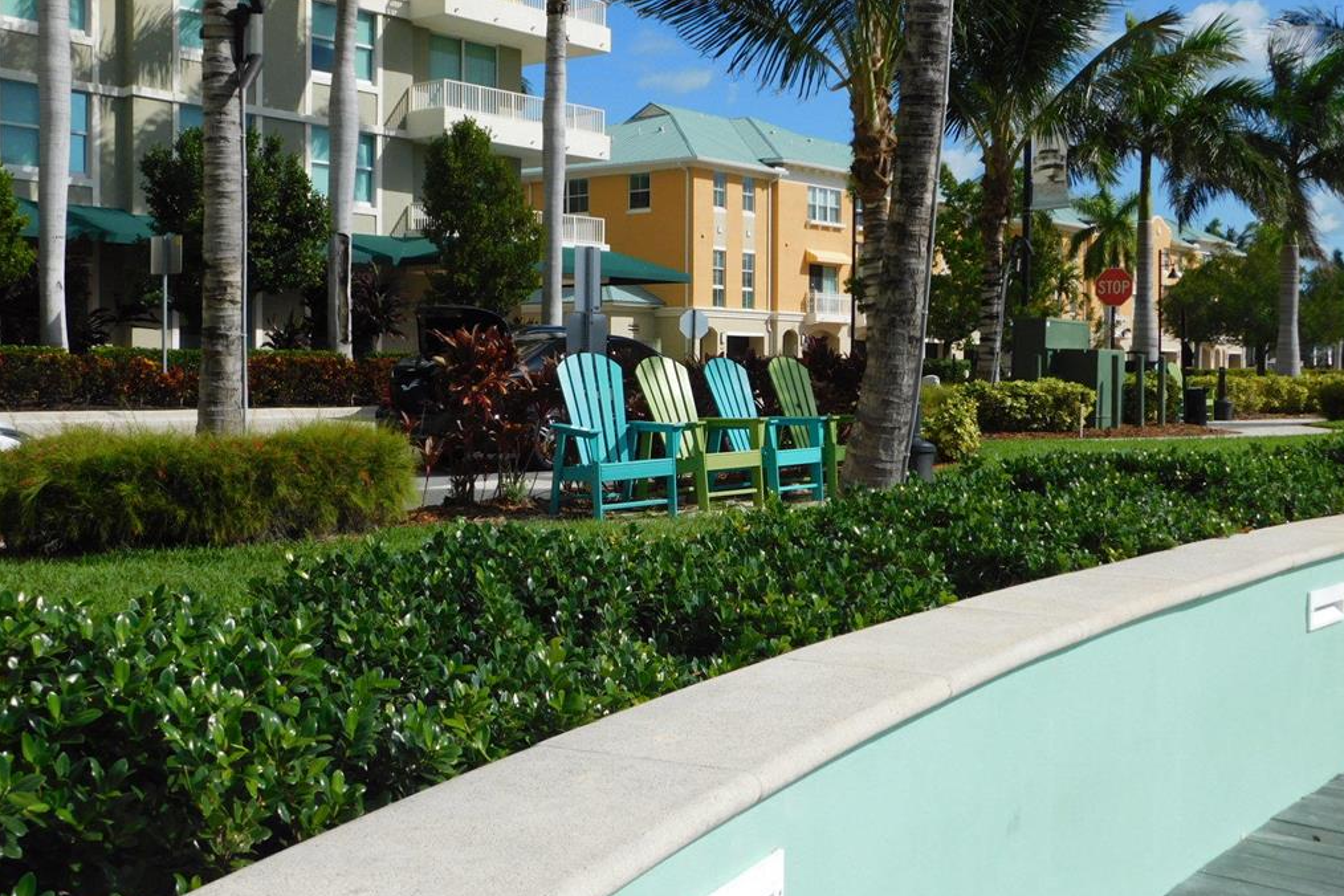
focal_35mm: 42
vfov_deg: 31.9
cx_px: 676
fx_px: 1568
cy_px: 400
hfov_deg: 46.4
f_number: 7.2
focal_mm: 7.1
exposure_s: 1/640
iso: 125
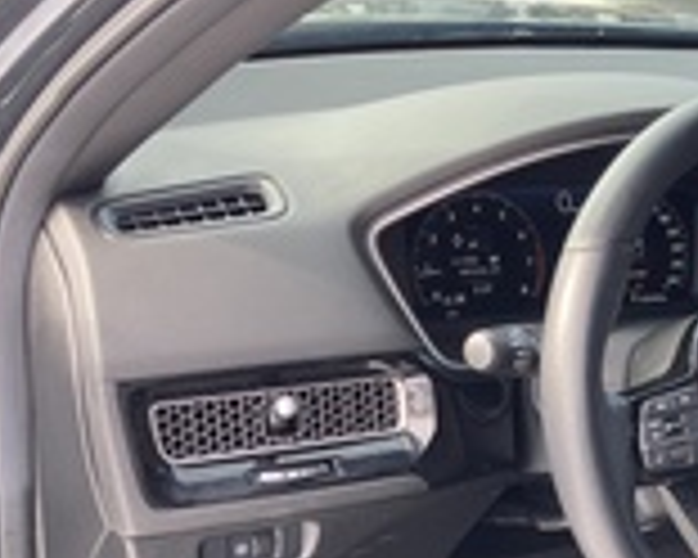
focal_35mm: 74
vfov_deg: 20.2
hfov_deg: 22.9
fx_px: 1529
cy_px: 524
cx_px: 905
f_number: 1.8
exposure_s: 1/122
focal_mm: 3.99
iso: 32
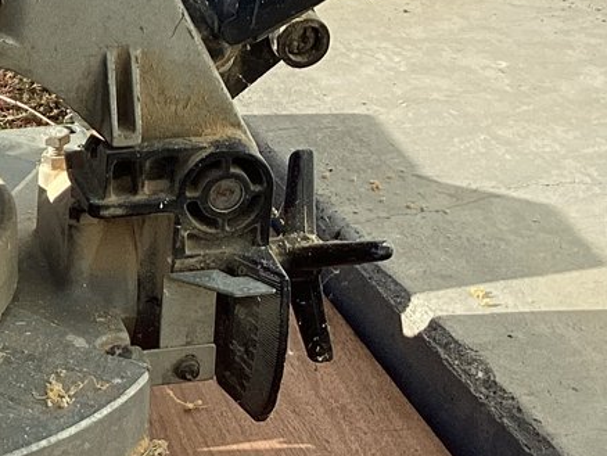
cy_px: 281
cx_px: -174
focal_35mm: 107
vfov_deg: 13.8
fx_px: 1877
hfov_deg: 17.3
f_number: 2.4
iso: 25
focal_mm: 3.3
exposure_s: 1/1045
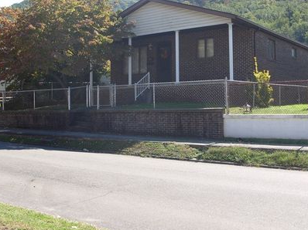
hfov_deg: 42.9
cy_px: 95
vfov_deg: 32.8
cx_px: 173
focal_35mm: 44
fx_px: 391
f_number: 2.8
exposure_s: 1/750
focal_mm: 7.8
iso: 80
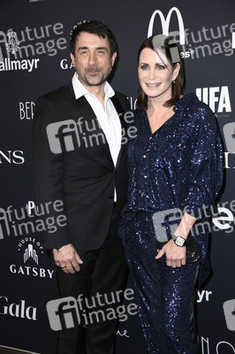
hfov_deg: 24.6
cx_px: 118
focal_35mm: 55
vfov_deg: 36.3
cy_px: 177
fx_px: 539
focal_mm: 55
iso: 500
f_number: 5.6
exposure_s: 1/250
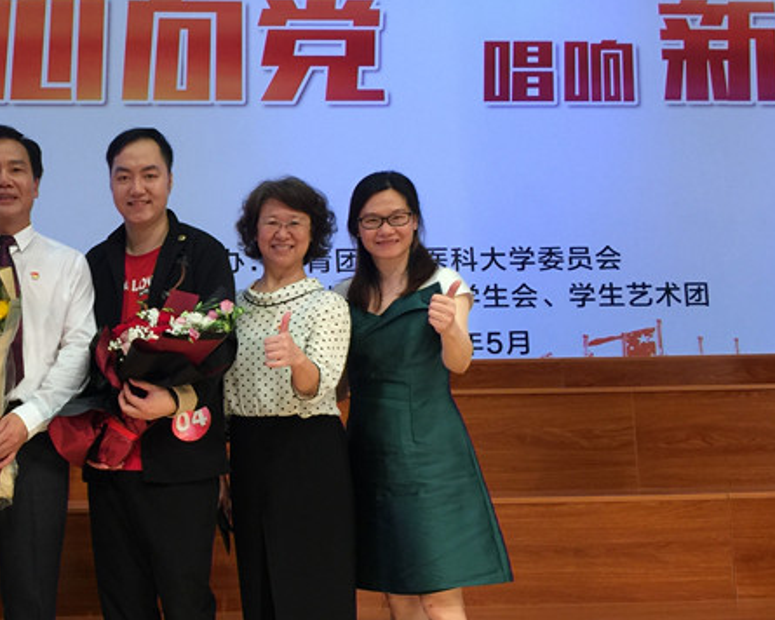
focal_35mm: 54
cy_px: 313
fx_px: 1239
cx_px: 85
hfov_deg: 33.1
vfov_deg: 28.1
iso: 40
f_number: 2.2
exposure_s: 1/33
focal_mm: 4.15
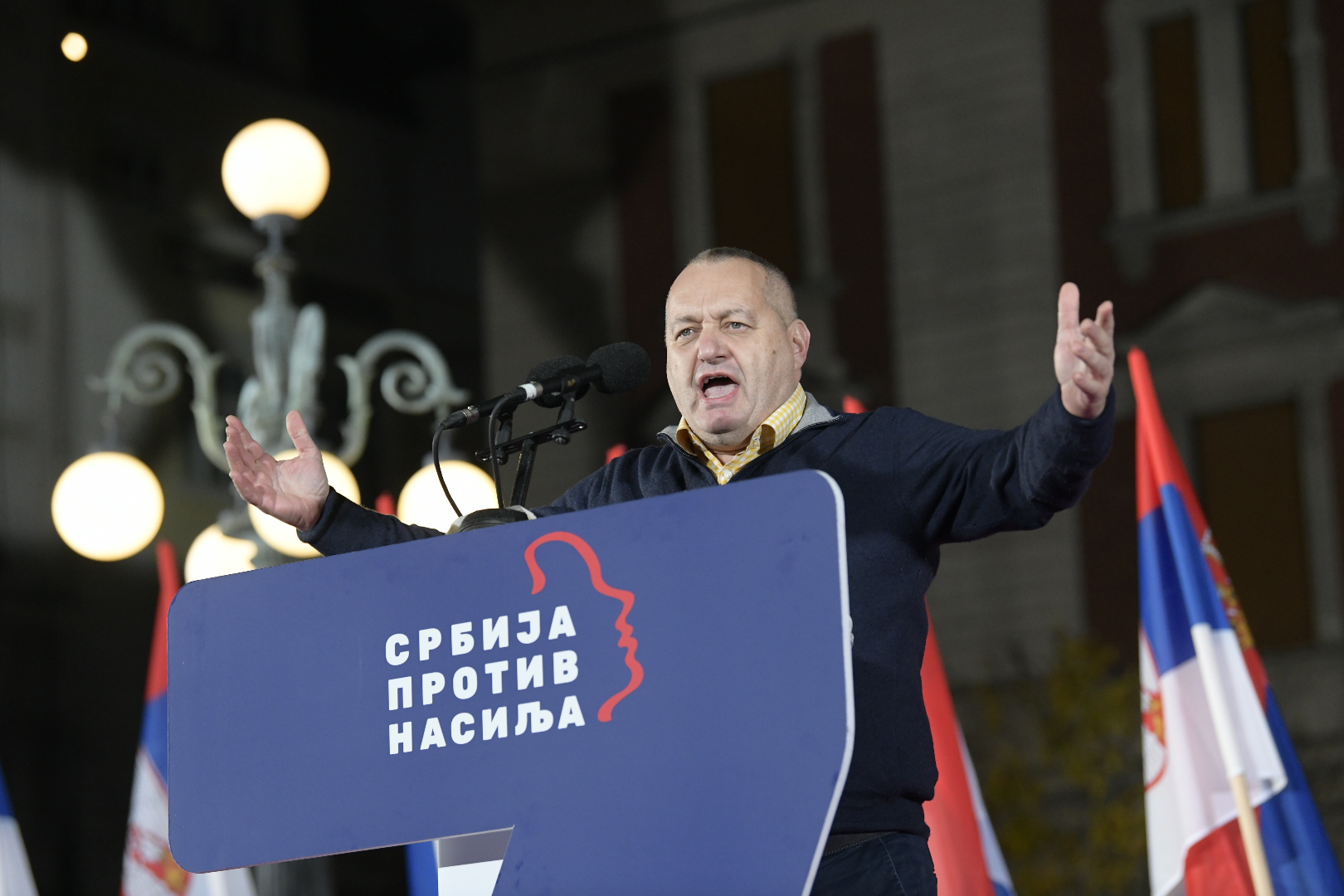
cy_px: 448
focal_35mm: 120
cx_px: 672
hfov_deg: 17.1
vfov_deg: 11.4
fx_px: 4480
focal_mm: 120
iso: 2500
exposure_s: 1/640
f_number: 4
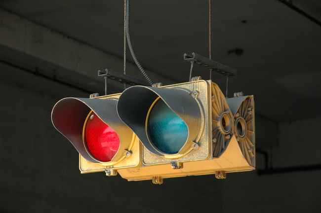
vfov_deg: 13.0
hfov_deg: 19.5
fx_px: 935
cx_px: 160
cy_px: 106
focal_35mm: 105
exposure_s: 1/320
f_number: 5.6
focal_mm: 70
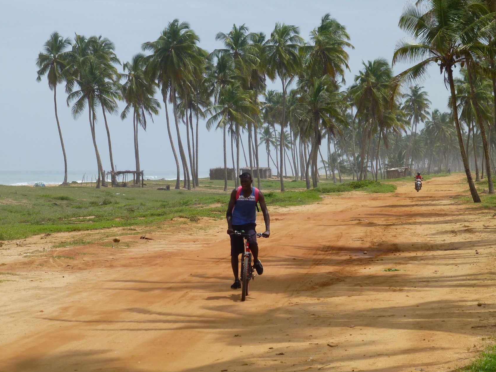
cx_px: 247
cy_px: 185
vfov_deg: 11.4
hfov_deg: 15.2
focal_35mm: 130
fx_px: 1863
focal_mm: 20.6
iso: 100
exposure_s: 1/800
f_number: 5.3
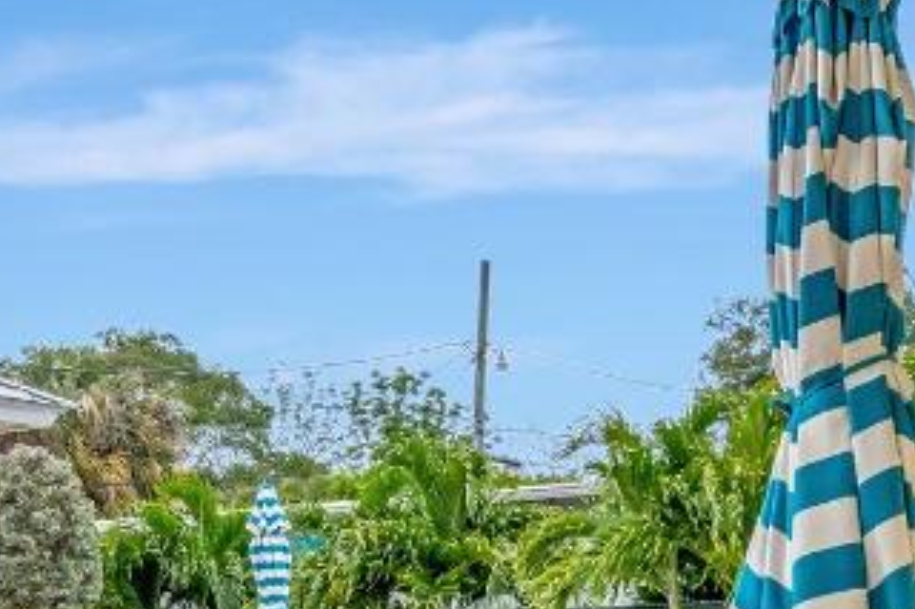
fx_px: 1372
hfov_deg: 35.9
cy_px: 629
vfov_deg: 23.8
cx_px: 702
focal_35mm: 54
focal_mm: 10
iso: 640
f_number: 8
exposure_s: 1/1600
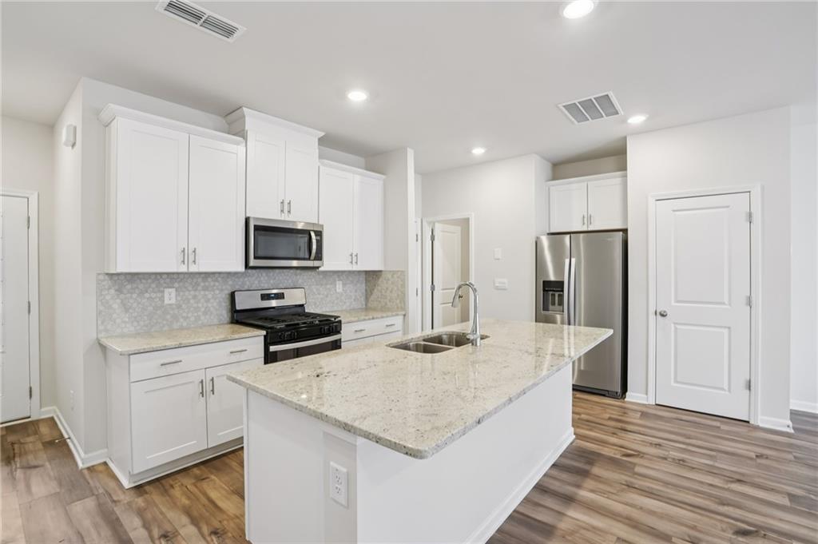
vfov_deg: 73.7
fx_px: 363
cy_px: 272
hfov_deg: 96.8
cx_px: 409
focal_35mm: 16
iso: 400
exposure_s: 1/6
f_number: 8
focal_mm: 16
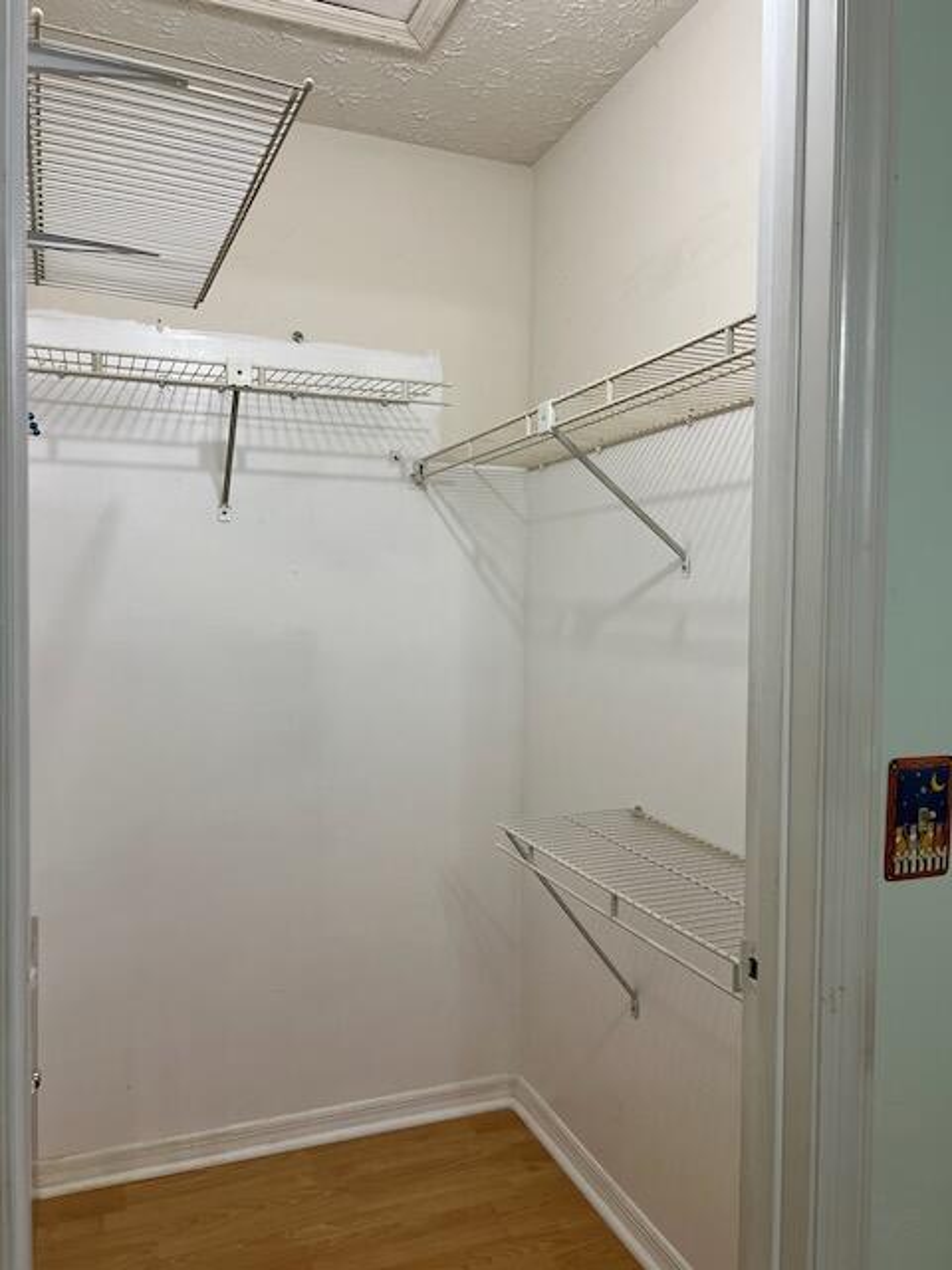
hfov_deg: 53.1
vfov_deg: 67.3
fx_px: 953
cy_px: 635
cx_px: 476
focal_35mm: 26
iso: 80
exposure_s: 1/120
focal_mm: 5.7
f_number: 1.5
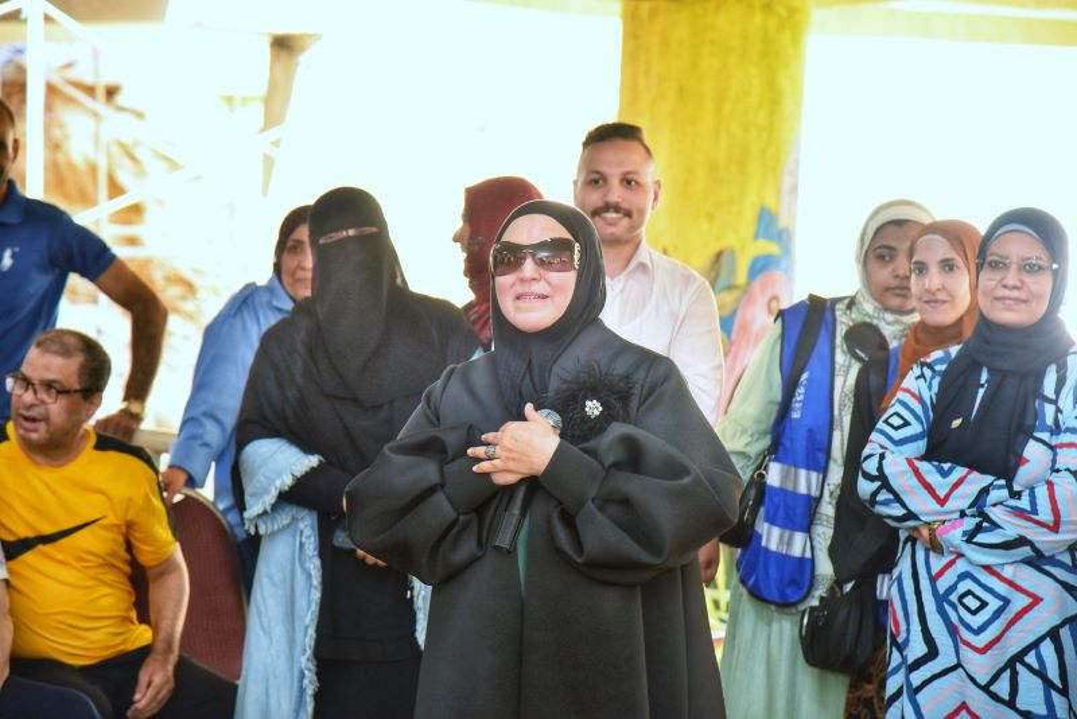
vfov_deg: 11.4
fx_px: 3591
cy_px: 360
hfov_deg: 17.1
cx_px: 538
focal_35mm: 120
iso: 1600
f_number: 5.6
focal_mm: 120
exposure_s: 1/200
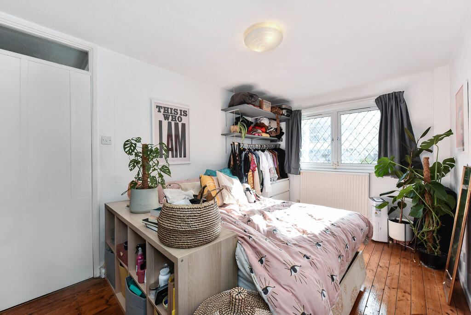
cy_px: 158
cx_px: 236
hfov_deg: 104.2
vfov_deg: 81.3
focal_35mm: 14
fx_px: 183
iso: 400
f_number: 8
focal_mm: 14
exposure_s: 1/100
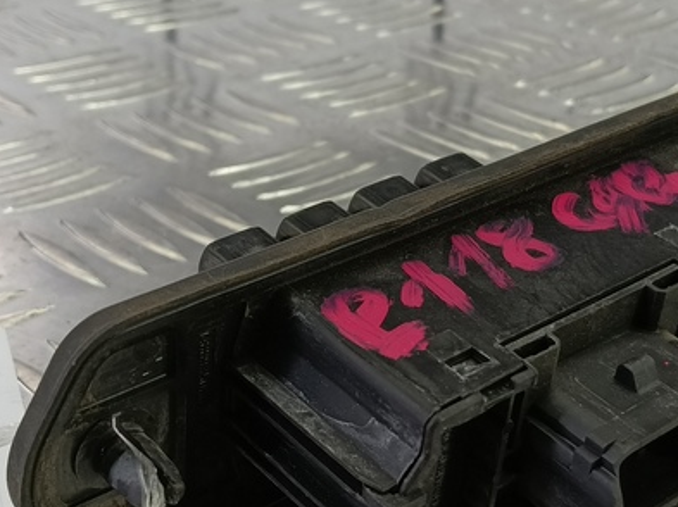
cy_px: 374
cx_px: 431
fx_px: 1174
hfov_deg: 32.0
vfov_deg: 24.1
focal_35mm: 60
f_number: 1.6
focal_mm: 4.11
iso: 129
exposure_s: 1/50
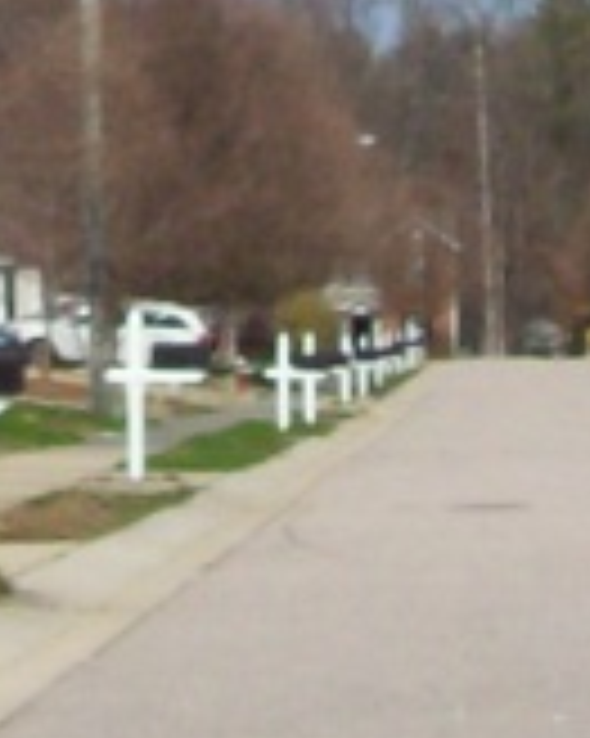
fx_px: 4806
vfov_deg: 8.7
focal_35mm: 220
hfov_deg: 7.0
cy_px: -158
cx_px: -95
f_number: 4.8
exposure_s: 1/1340
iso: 80
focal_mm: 6
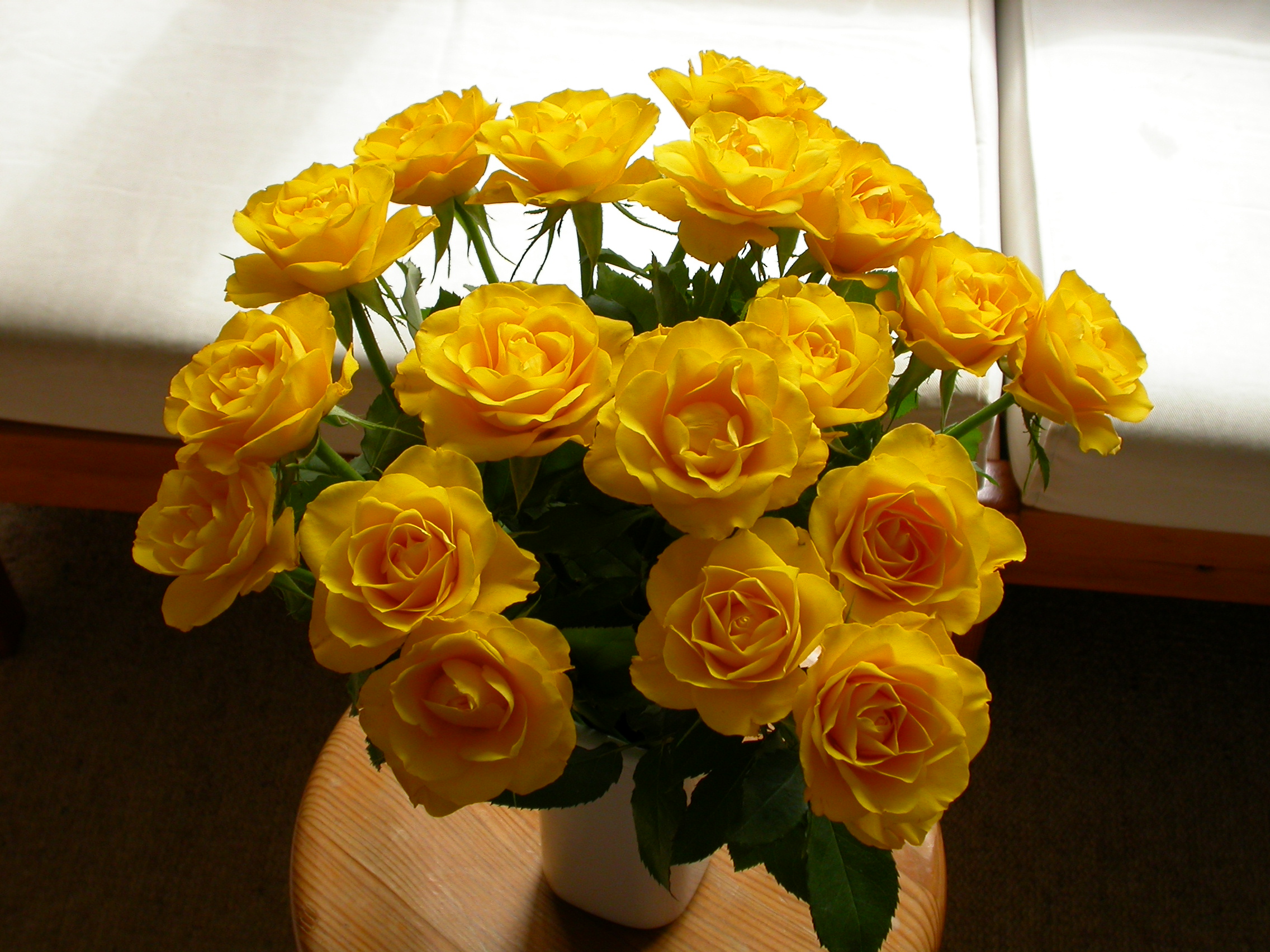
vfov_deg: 27.0
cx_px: 635
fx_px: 1981
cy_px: 476
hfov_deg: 35.5
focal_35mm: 54
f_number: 4.8
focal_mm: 11.3
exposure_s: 1/91.9
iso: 100
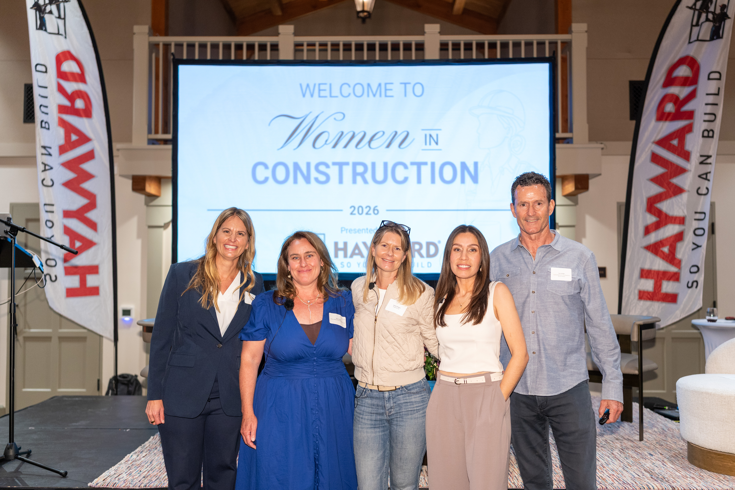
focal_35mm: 35
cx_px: 368
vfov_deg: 37.9
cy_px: 245
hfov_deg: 54.4
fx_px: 715
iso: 1000
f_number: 2
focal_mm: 35
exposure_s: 1/200
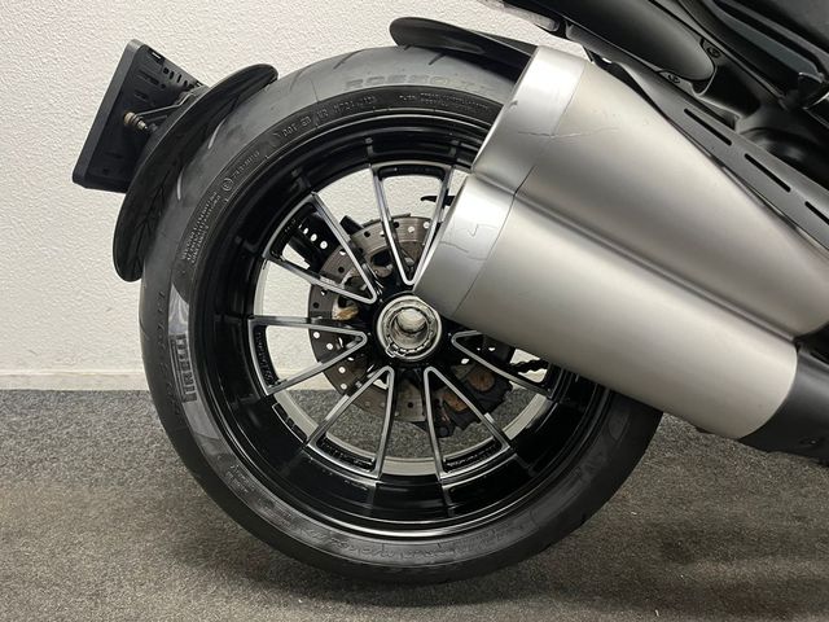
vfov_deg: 53.1
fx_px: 623
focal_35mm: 26
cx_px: 414
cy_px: 311
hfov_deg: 67.3
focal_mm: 5.1
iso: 200
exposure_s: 1/50
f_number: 1.6
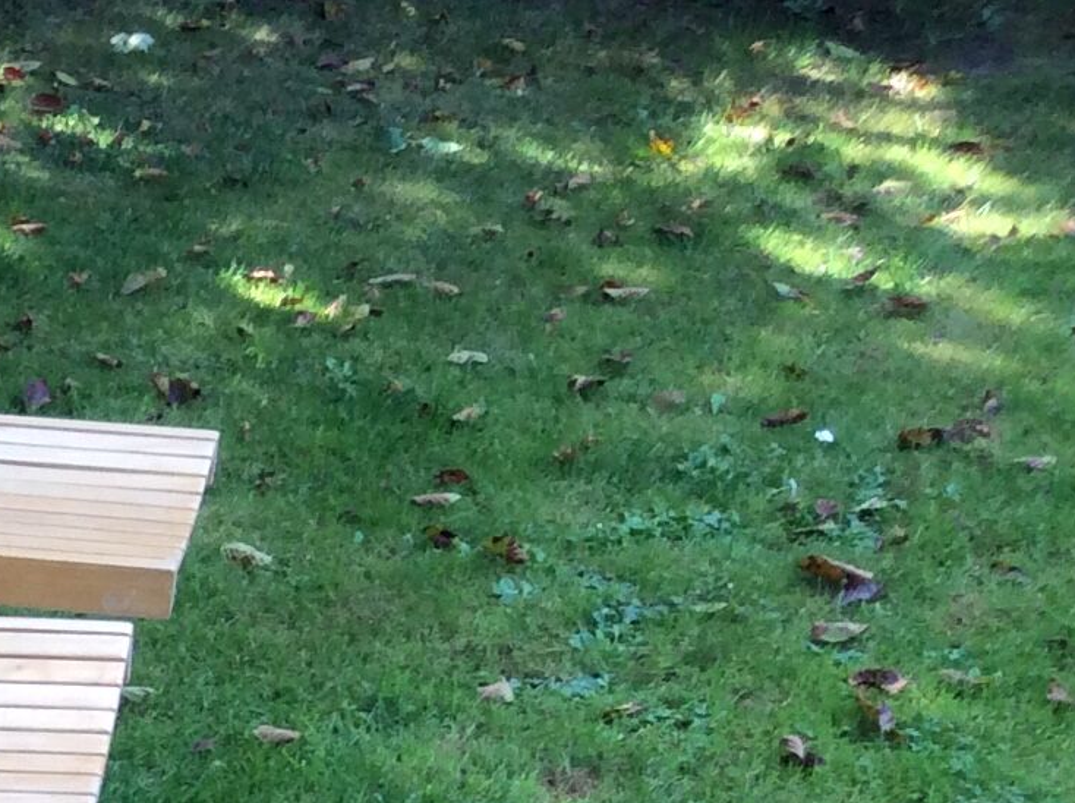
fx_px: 3503
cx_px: -769
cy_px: 1416
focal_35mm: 113
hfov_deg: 15.4
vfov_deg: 12.1
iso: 32
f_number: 2.4
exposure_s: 1/105
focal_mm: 3.3
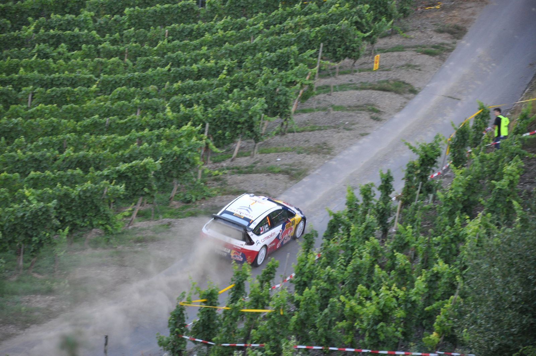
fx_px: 2342
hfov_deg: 13.1
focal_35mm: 158
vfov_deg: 8.7
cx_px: 268
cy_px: 178
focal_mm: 105
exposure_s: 1/200
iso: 800
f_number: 5.6
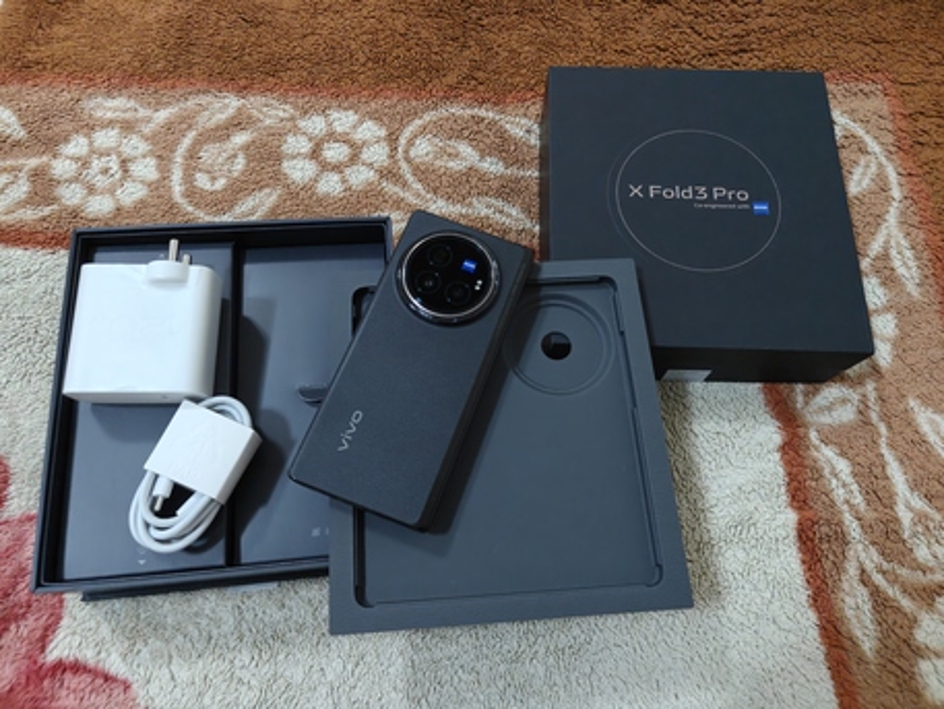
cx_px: 472
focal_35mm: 23
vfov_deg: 58.9
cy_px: 354
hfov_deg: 73.9
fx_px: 627
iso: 1000
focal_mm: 6.06
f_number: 1.6
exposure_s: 1/120
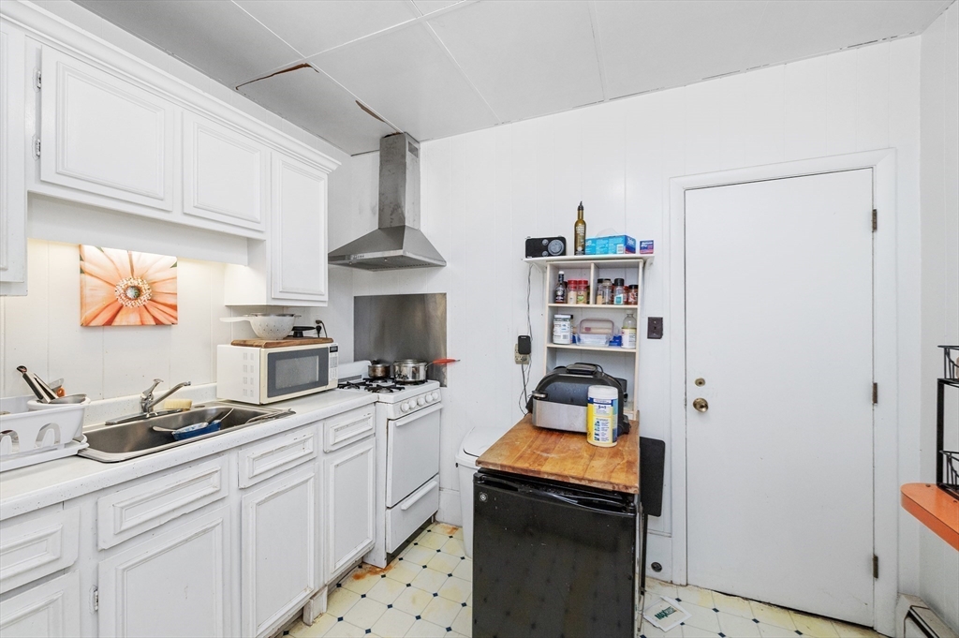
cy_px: 319
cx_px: 480
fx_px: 373
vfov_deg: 81.1
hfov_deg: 104.3
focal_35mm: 14
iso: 800
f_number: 5.6
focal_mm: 14
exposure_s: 1/100
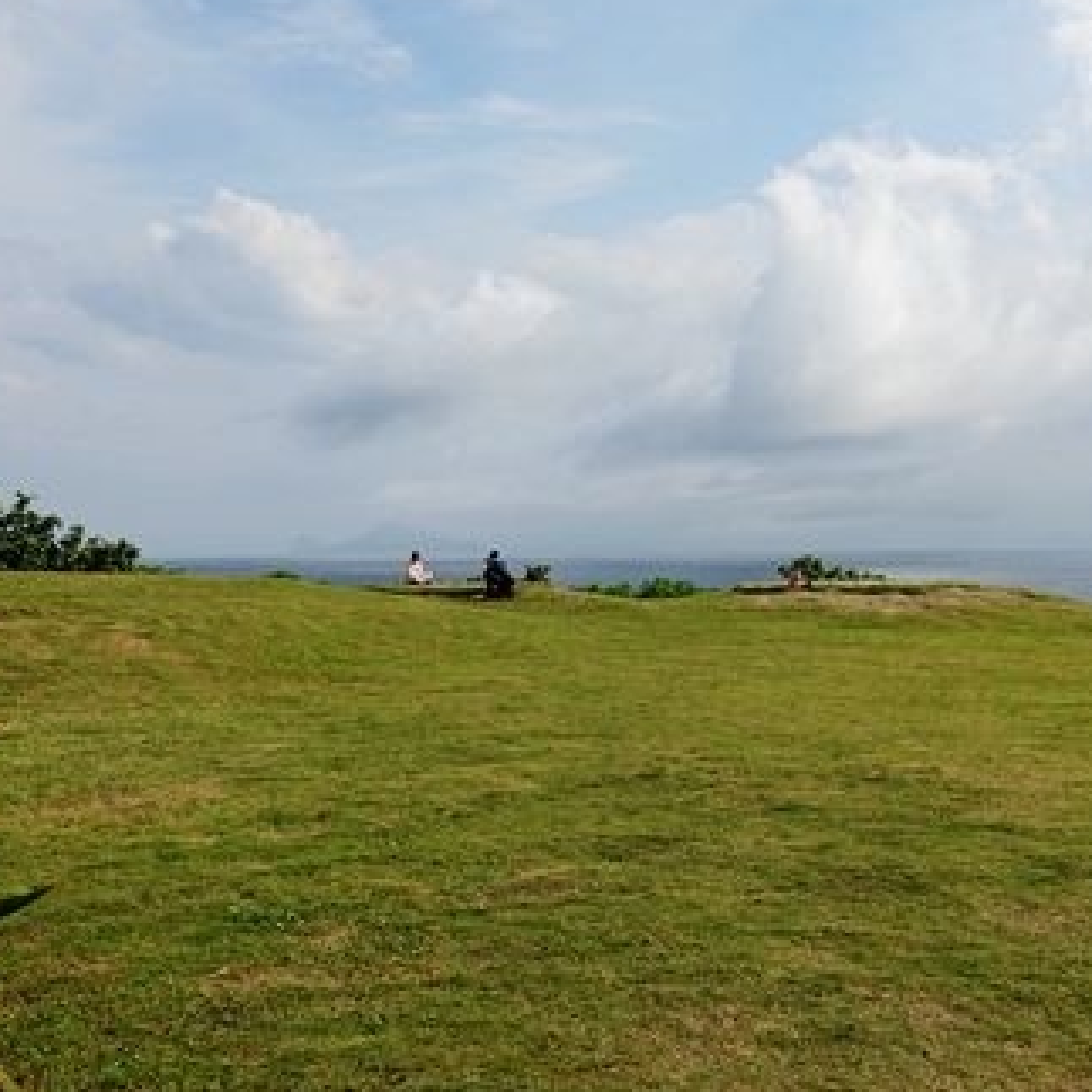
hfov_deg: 40.4
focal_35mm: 41
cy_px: 587
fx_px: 1463
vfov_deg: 40.9
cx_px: 727
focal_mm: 9
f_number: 5.6
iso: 125
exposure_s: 1/500
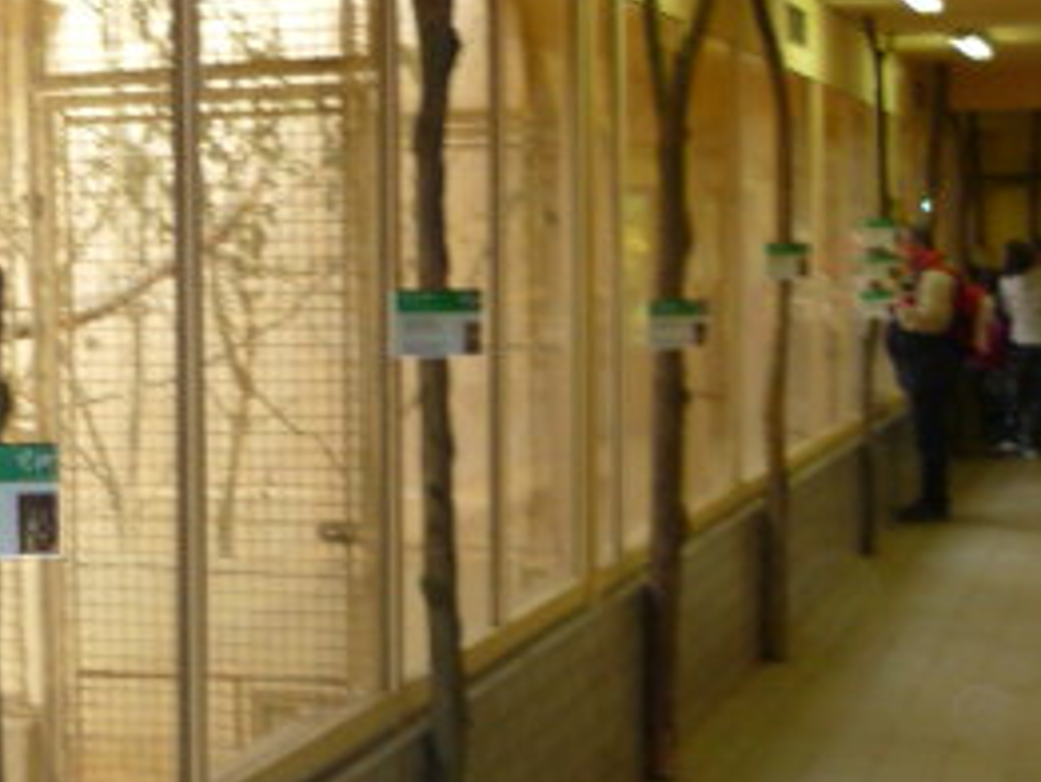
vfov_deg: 18.2
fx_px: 2437
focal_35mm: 81
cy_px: 307
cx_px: 60
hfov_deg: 23.3
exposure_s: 1/30
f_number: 2.8
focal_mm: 5.5
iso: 160
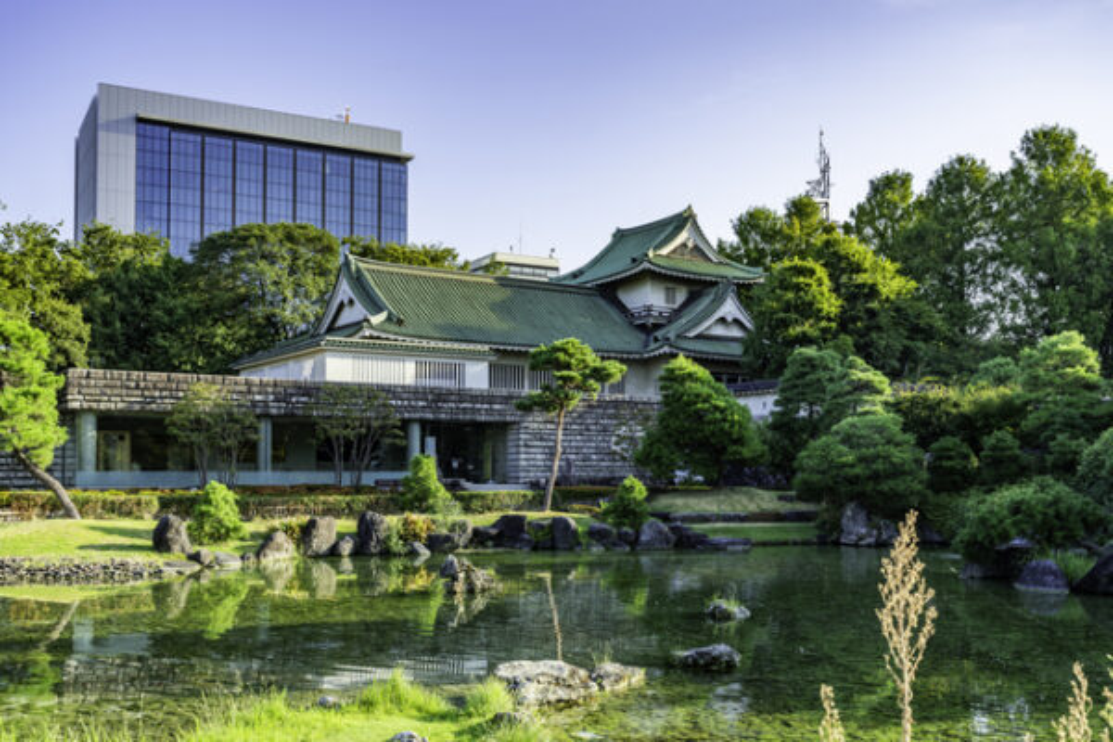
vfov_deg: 37.9
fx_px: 1082
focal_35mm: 35
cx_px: 556
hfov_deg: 54.4
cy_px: 371
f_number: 8
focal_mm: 35
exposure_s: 1/160
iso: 160
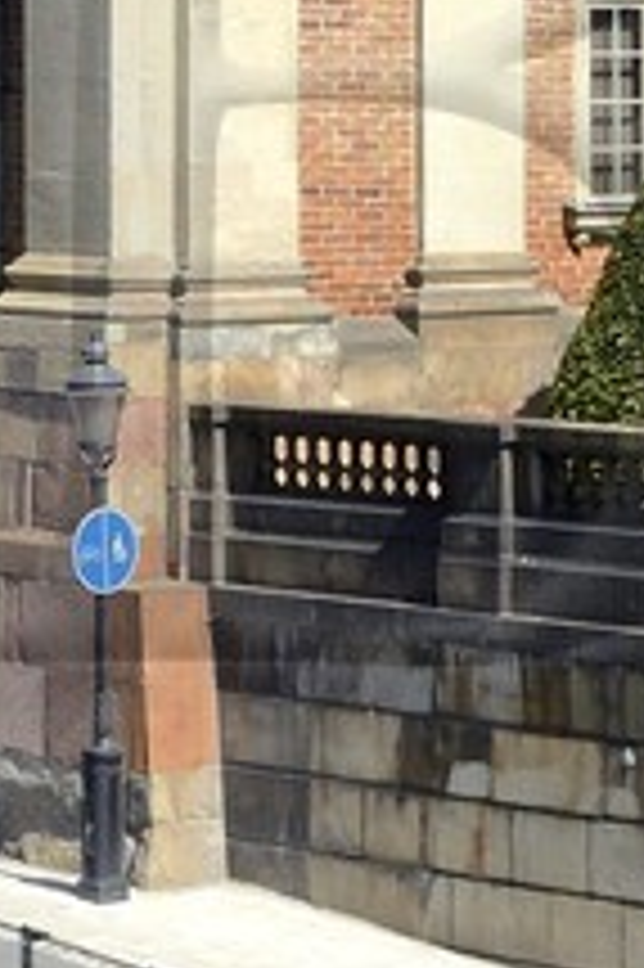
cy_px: 113
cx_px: 869
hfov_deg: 7.6
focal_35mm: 179
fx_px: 4811
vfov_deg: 11.4
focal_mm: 24
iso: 200
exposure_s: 1/250
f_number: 10
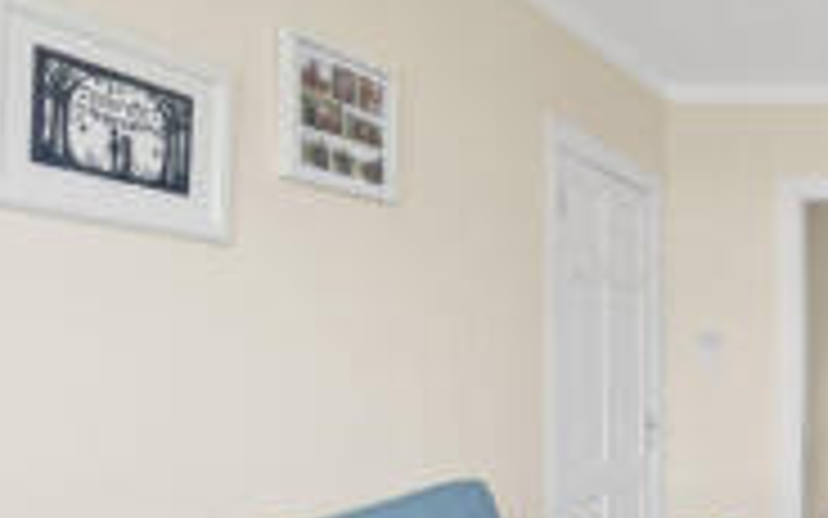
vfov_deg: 33.4
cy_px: 417
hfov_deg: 37.5
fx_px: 835
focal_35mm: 37
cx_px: 1026
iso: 640
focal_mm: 14
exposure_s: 1/25
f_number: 8
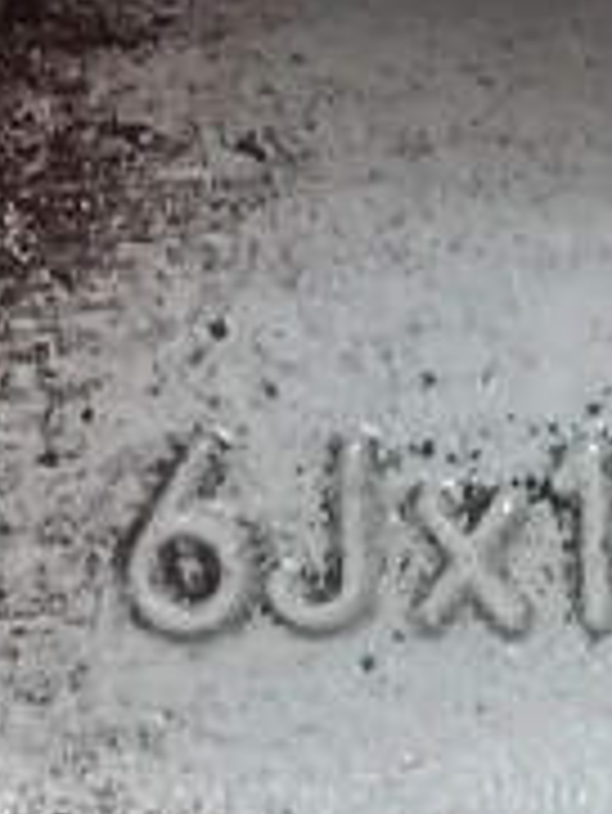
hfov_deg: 5.3
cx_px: 540
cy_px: 702
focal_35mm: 281
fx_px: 6616
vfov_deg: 7.0
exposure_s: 1/100
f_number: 1.9
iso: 519
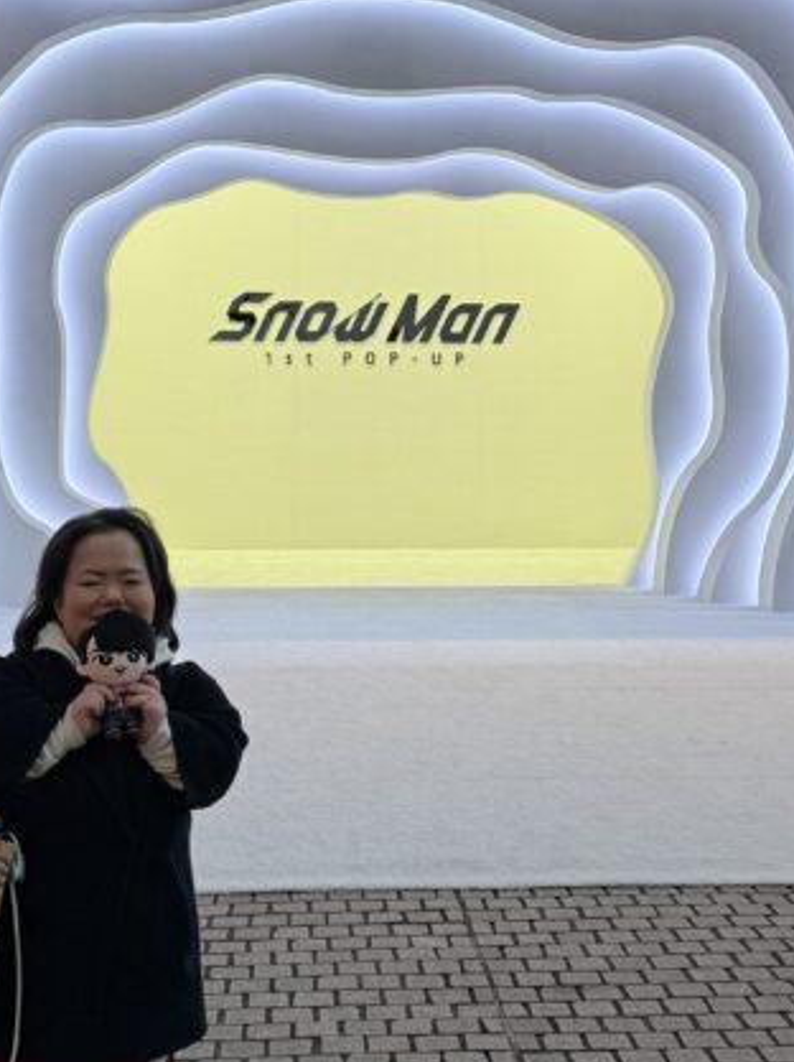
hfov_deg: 24.8
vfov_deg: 32.6
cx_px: 412
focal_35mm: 59
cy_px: 395
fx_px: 1807
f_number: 1.78
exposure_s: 1/160
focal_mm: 6.76
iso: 64
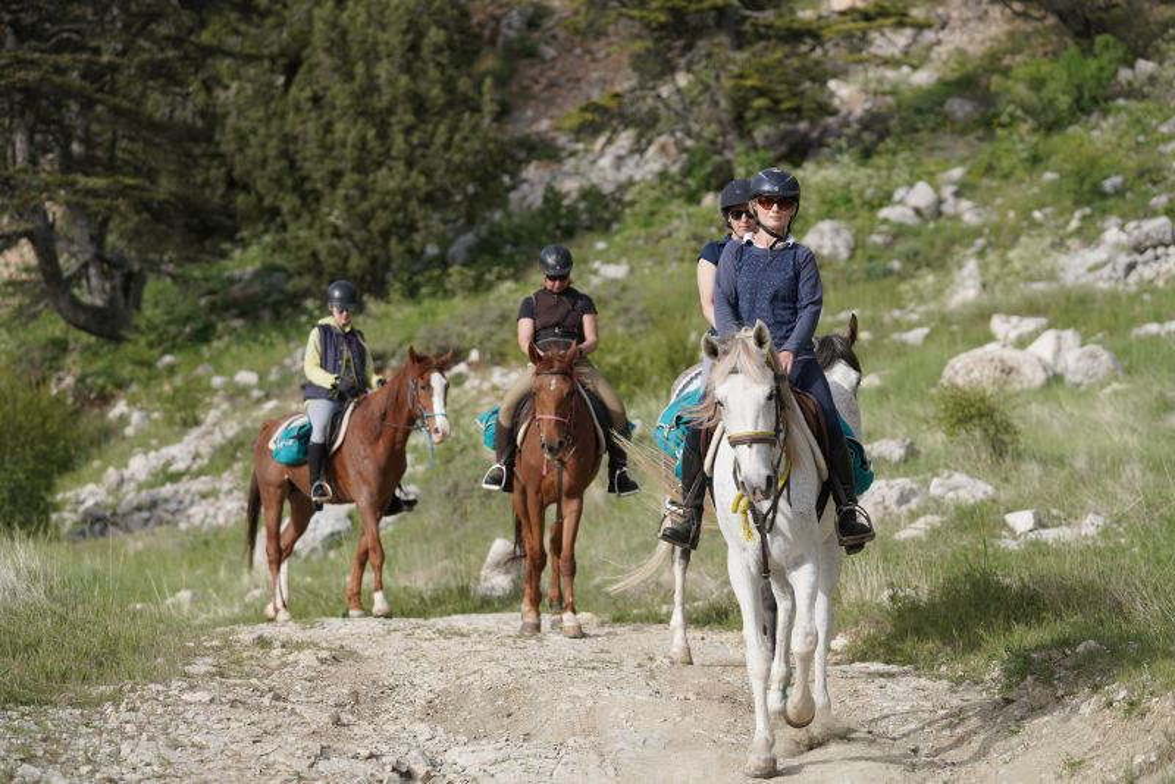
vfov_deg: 11.1
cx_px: 588
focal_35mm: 124
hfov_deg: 16.5
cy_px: 392
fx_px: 4048
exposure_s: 1/1250
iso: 200
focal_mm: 124
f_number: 4
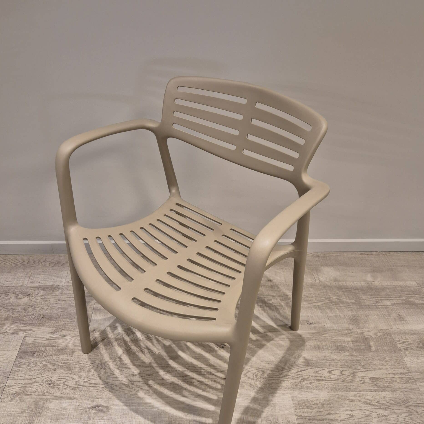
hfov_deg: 57.3
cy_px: 245
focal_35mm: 28
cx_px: 208
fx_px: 388
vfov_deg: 57.0
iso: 320
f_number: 1.8
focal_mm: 5.4
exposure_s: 1/100
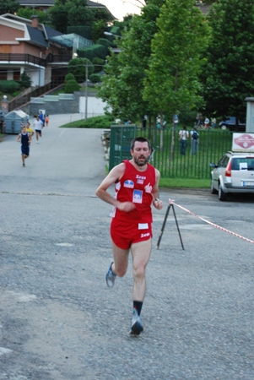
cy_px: 190
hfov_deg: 16.6
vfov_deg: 24.6
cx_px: 127
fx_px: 871
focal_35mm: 82
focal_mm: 55
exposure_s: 1/60
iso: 800
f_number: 5.6
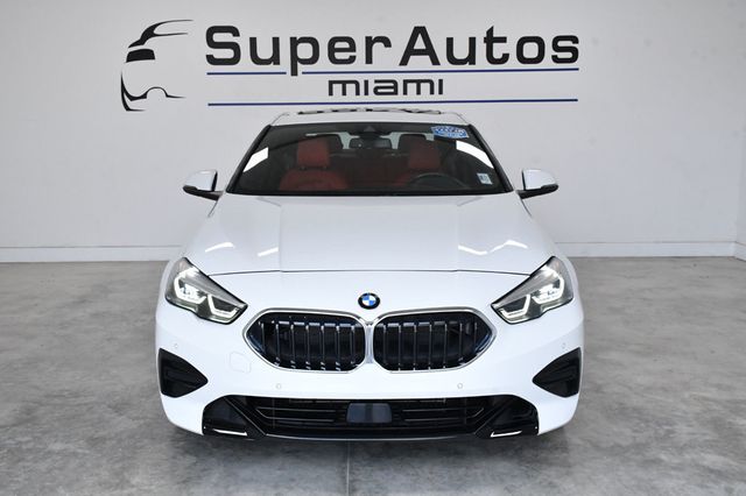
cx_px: 373
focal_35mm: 39
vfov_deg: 34.2
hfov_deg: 49.6
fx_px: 808
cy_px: 248
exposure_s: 1/500
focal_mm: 26
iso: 2500
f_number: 11
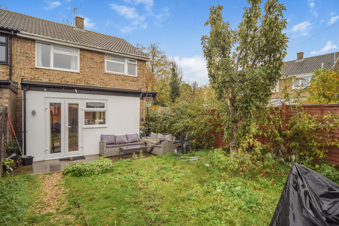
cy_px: 113
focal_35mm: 18
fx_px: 170
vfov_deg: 67.4
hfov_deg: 90.0
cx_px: 170
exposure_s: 1/50
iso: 100
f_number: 4.5
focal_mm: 12
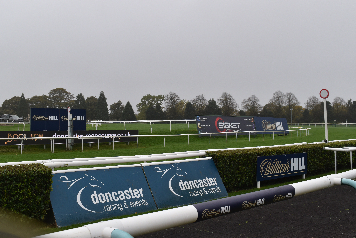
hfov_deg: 47.9
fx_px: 400
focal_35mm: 40
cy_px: 119
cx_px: 178
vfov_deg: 33.0
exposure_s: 1/250
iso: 250
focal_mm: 27
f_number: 8
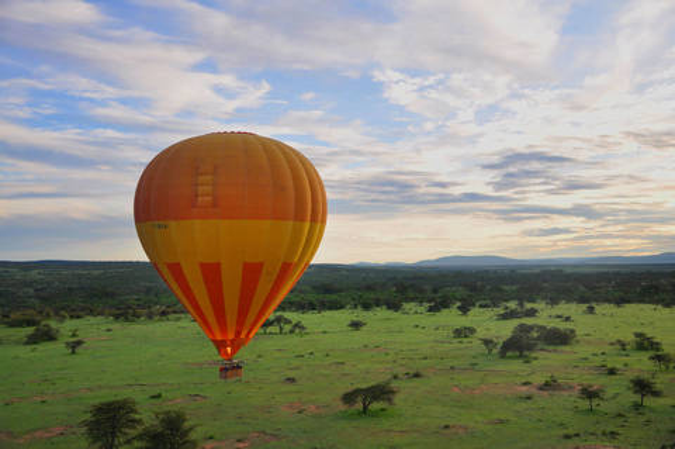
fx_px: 730
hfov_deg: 49.6
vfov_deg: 34.1
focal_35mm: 39
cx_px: 338
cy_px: 224
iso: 200
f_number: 4
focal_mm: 26
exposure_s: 1/400
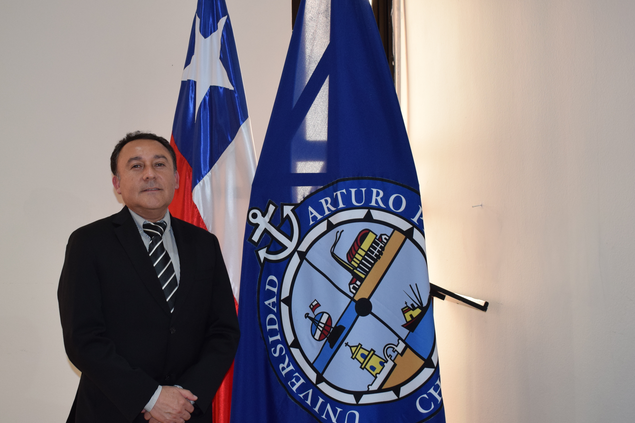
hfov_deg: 42.6
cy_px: 196
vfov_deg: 29.4
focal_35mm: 46
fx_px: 805
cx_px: 228
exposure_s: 1/100
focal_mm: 23
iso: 800
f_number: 5
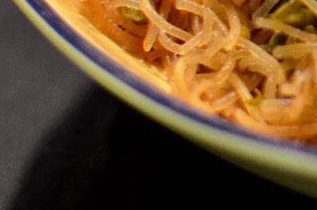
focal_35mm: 244
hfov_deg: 8.1
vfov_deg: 5.5
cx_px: 580
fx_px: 2147
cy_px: -206
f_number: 2.5
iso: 800
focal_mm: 35
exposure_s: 1/100
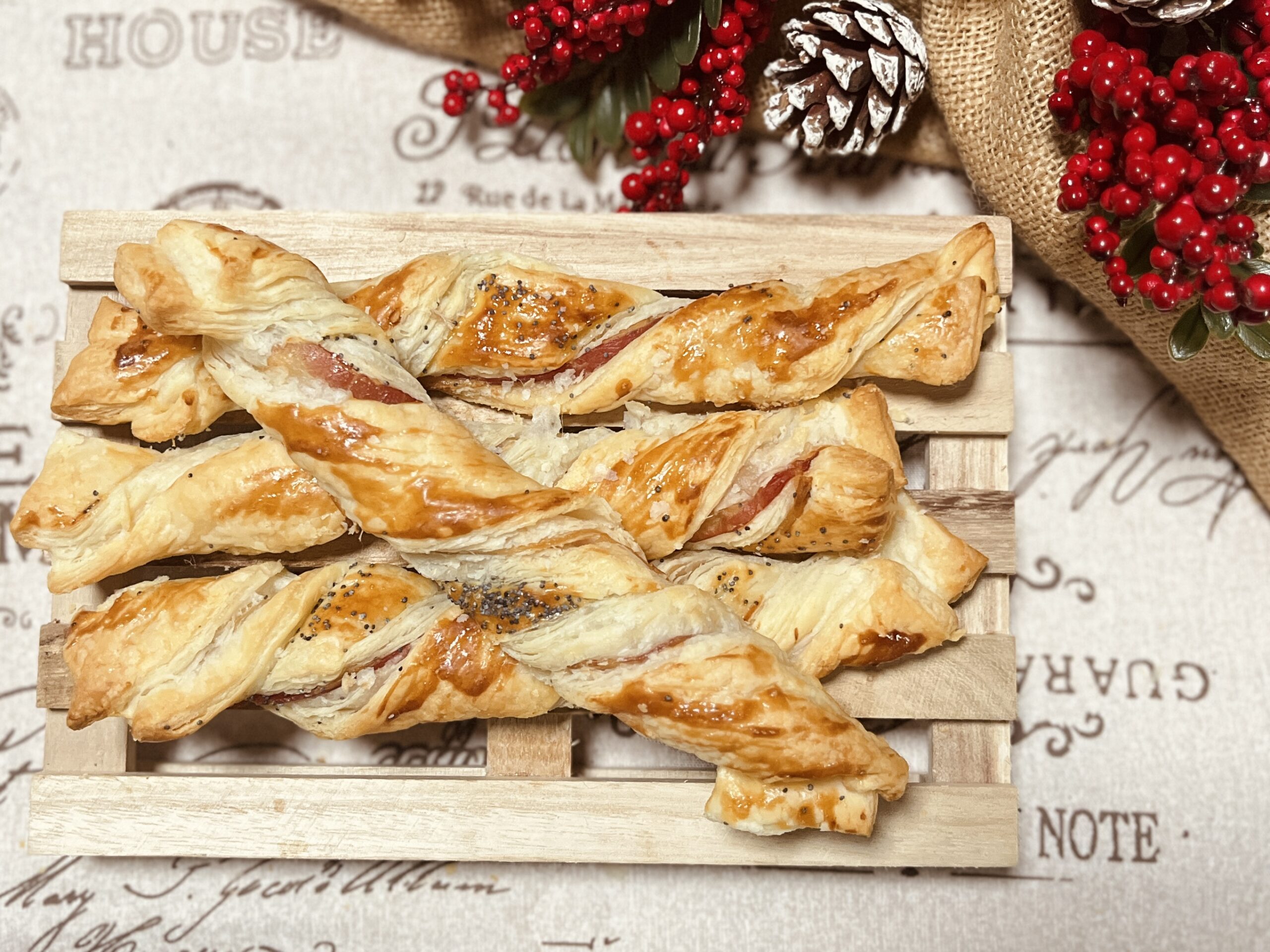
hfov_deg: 67.3
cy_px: 476
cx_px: 635
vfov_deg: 53.1
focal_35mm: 26
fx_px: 954
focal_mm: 5.1
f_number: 1.6
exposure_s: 1/50
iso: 400
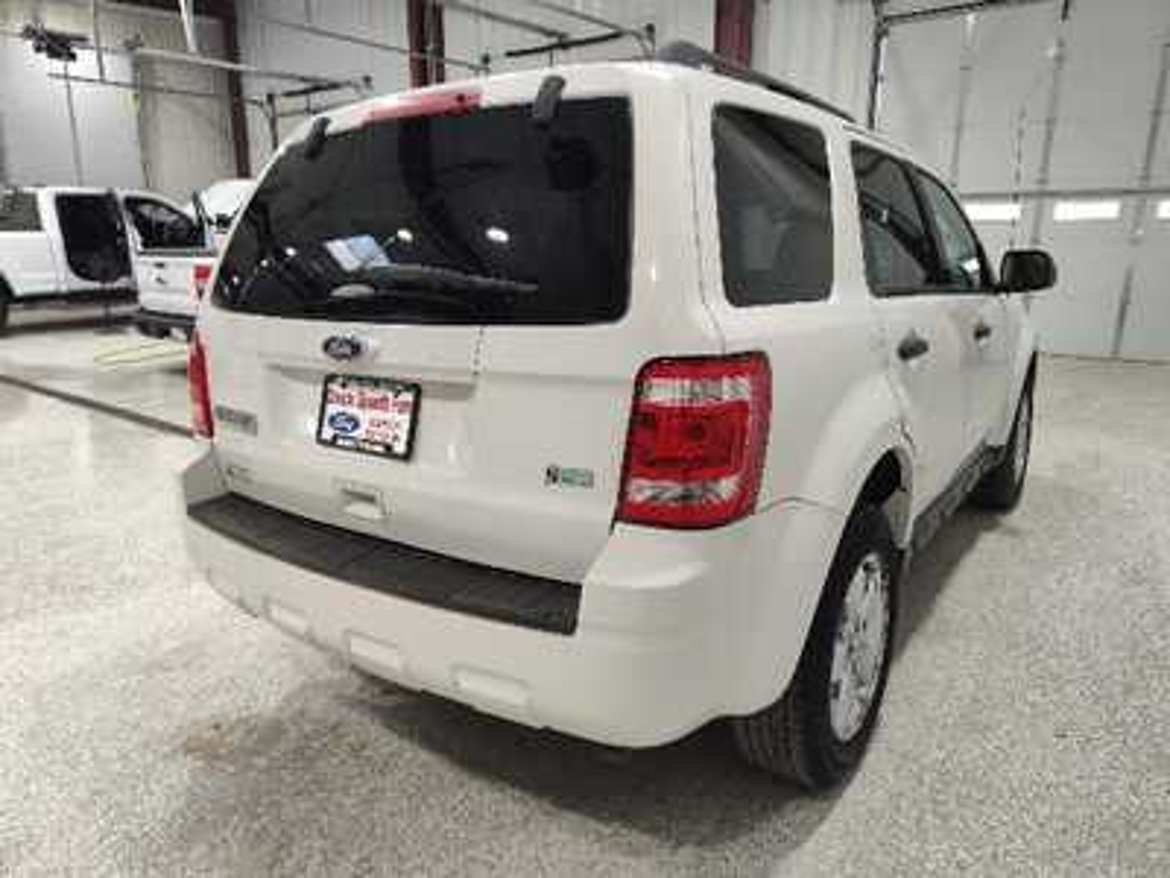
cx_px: 585
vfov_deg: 58.9
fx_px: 777
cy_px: 439
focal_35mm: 23
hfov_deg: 73.9
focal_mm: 5.56
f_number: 1.8
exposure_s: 1/120
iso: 153
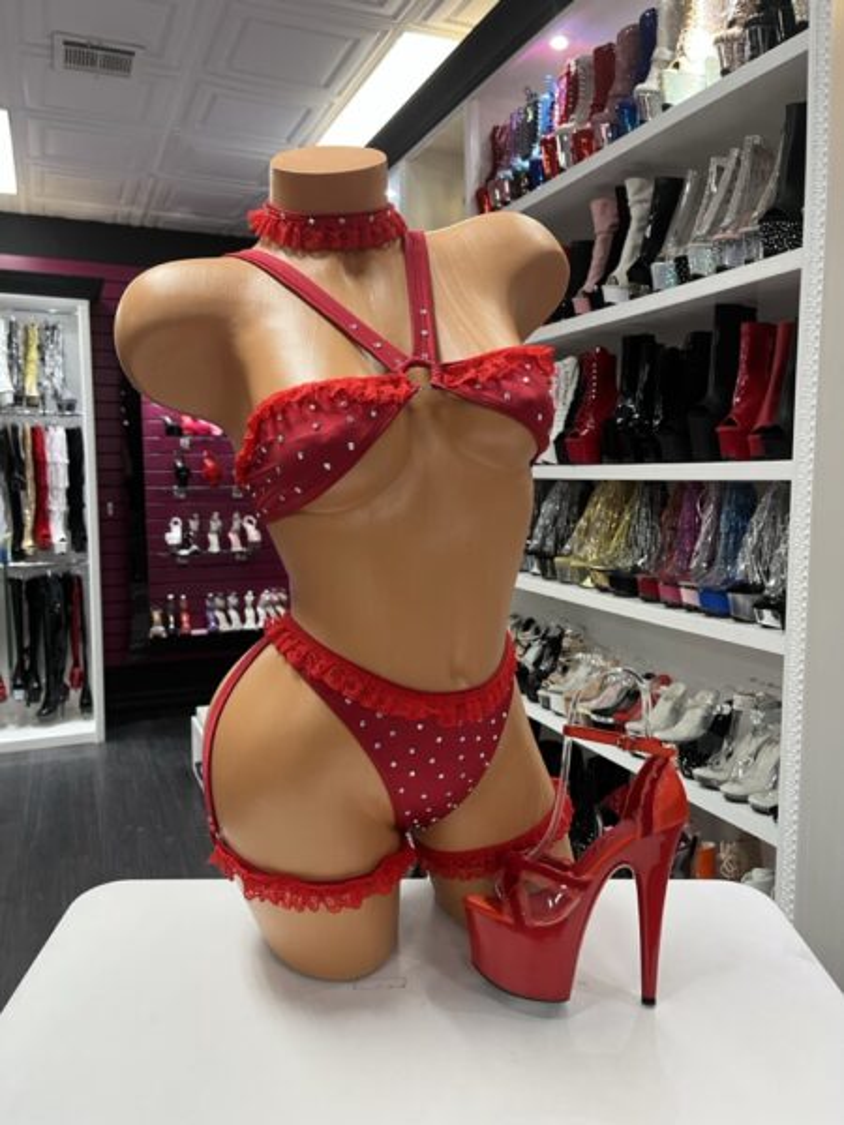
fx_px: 845
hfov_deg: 53.1
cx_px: 422
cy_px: 562
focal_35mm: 26
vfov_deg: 67.3
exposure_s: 1/60
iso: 160
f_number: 1.6
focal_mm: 5.1
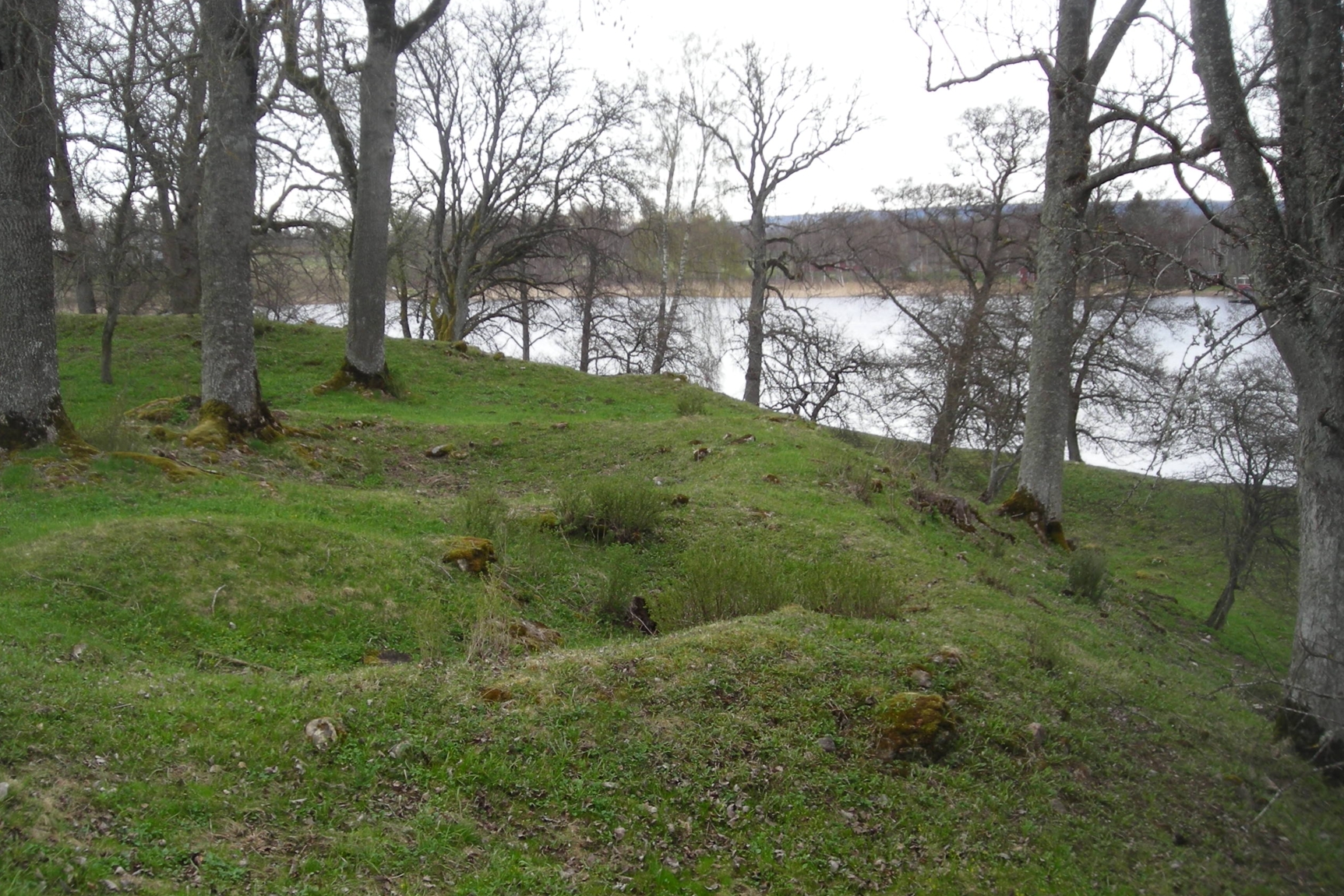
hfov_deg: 44.5
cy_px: 457
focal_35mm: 44
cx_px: 616
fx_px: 1643
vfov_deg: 30.5
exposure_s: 1/90.2
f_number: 3.2
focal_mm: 6.3
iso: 50
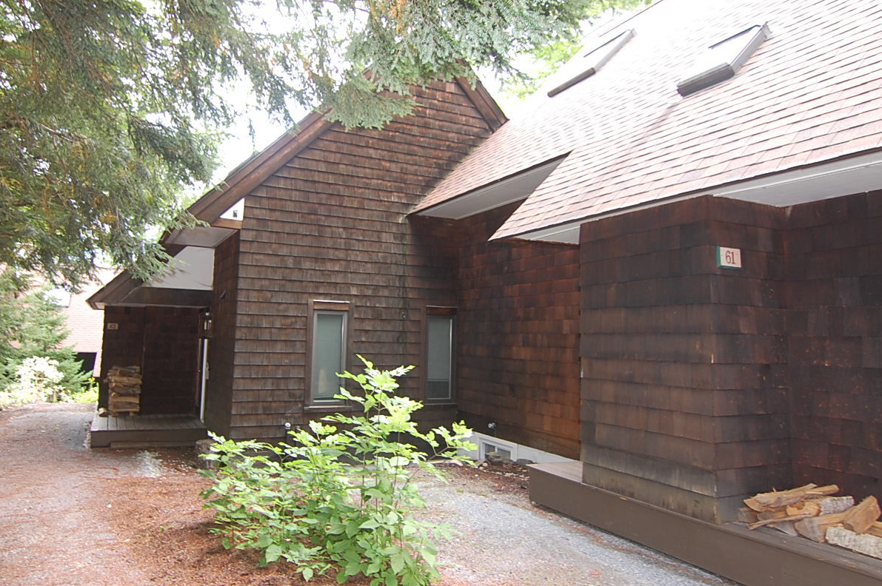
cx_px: 378
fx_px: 603
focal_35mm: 25
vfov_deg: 51.9
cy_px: 284
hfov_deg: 72.0
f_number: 4
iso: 400
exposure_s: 1/60
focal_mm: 13
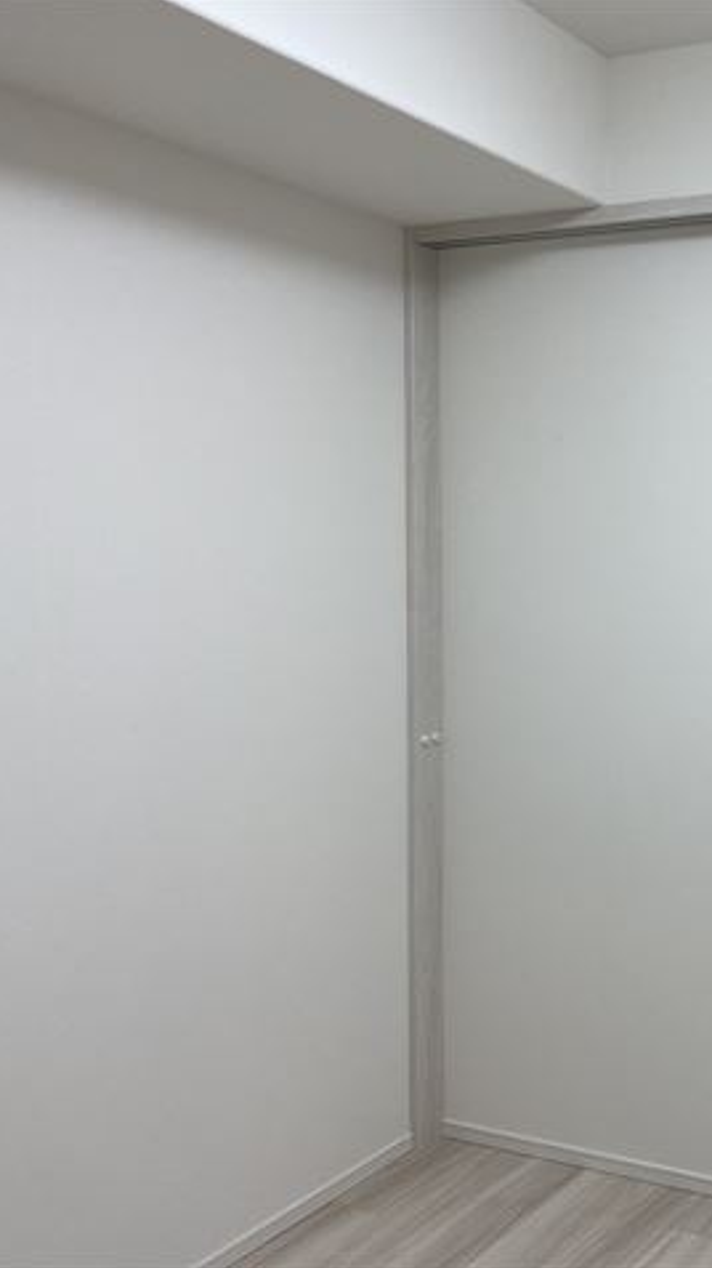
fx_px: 1277
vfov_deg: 52.8
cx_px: 797
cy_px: 633
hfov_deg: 28.2
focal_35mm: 38
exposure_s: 1/100
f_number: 1.8
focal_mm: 4.25
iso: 50
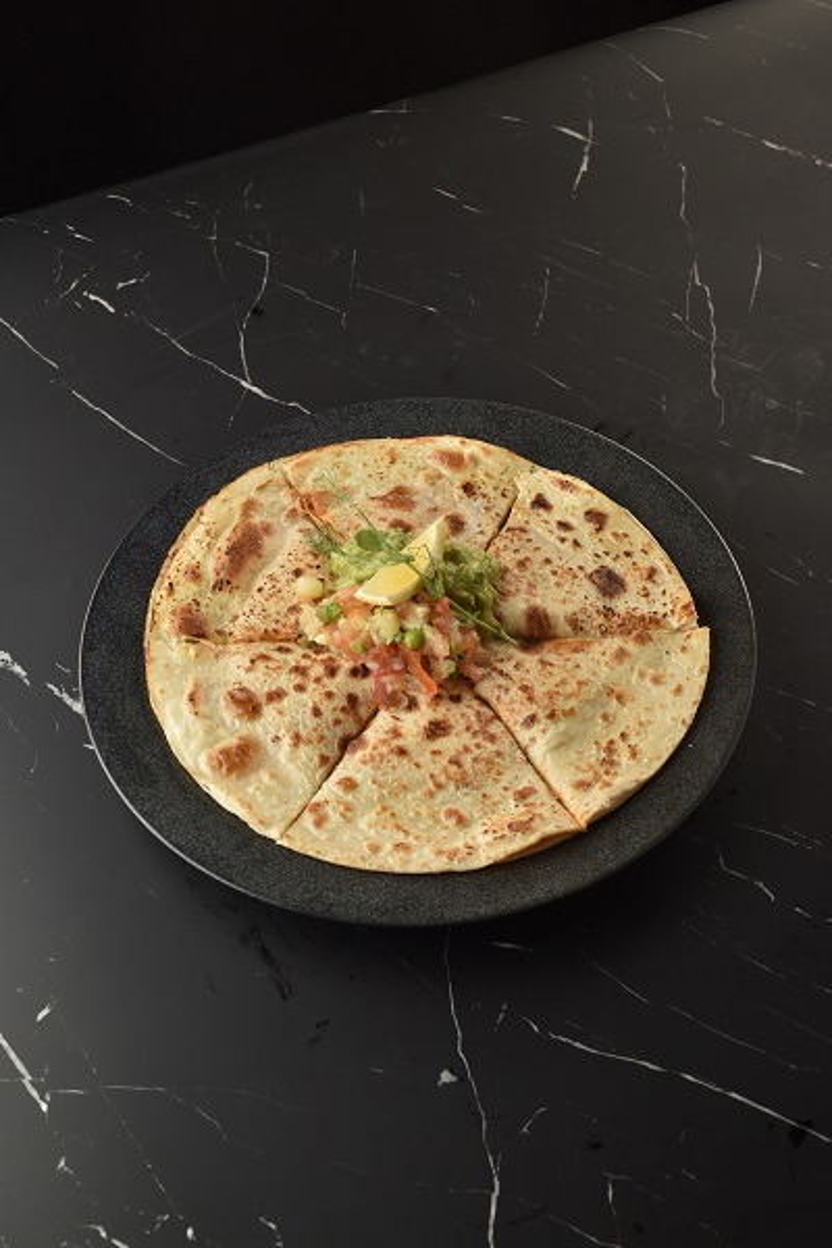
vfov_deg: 39.6
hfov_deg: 27.0
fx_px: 1733
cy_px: 624
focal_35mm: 50
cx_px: 416
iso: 400
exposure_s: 1/100
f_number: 13
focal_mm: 50
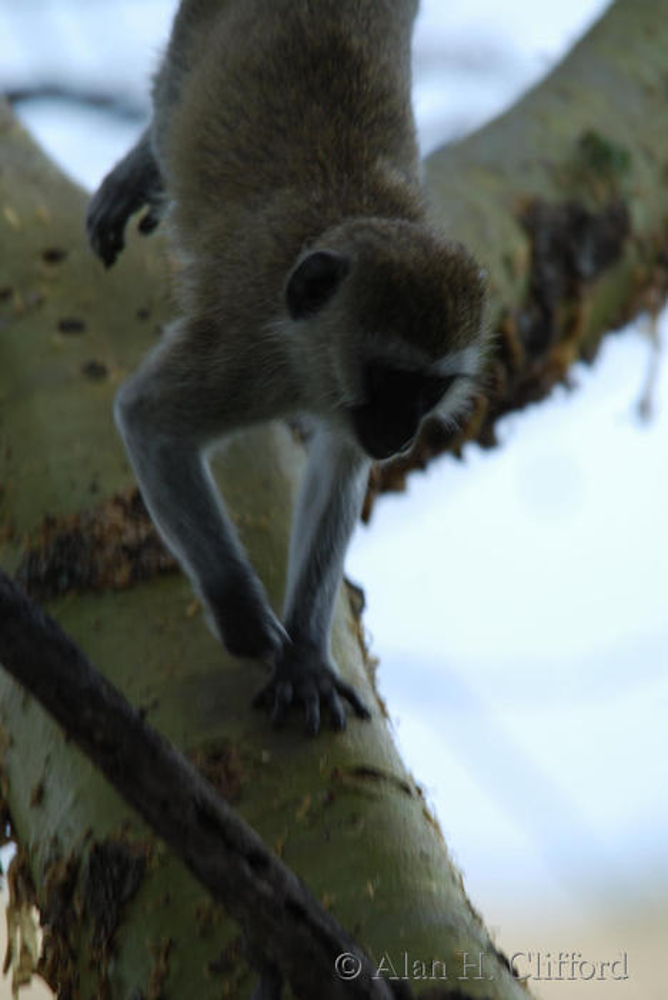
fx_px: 12916
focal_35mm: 465
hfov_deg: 3.0
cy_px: 500
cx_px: 334
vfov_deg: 4.4
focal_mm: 310
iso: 100
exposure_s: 1/125
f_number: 5.3
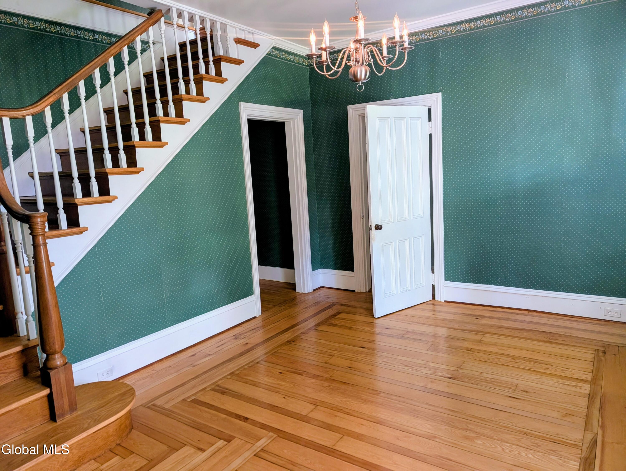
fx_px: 435
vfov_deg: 56.9
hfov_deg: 71.5
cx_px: 313
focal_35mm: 24
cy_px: 236
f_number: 1.68
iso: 529
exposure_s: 1/60
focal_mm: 6.9
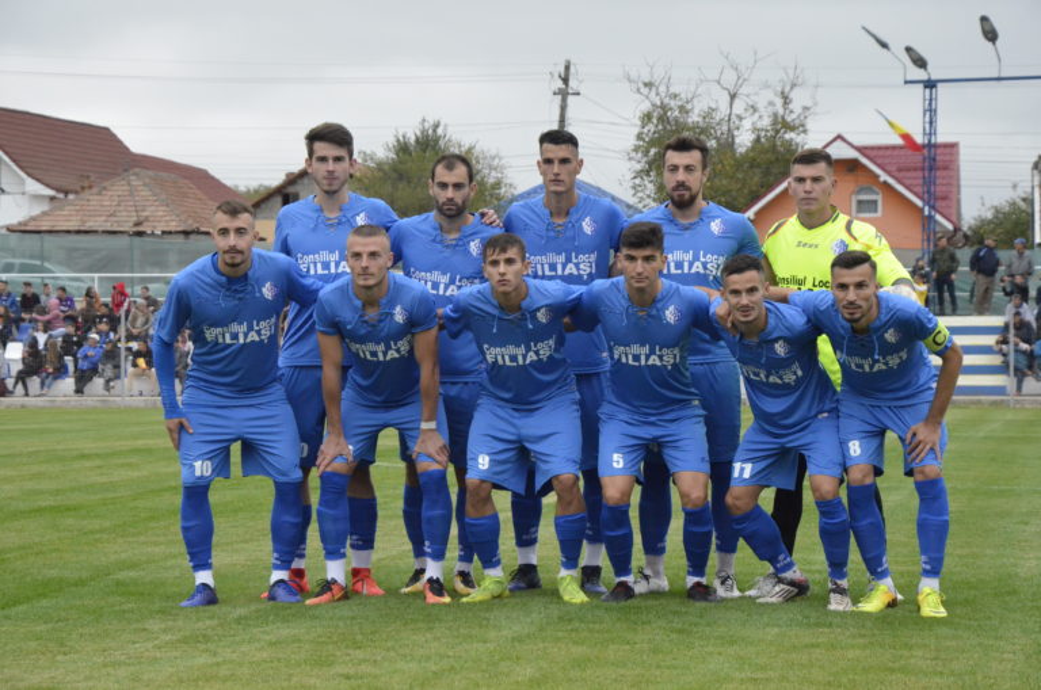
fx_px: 3463
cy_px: 345
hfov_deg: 17.1
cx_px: 520
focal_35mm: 120
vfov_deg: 11.4
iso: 4000
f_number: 8
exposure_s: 1/1000
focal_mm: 80
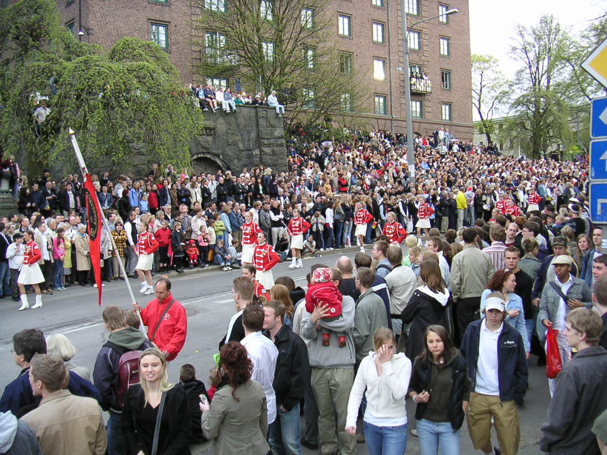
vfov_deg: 38.7
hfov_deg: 50.1
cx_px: 304
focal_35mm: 37
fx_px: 649
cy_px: 228
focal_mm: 4.8
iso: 64
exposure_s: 1/60
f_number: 2.8
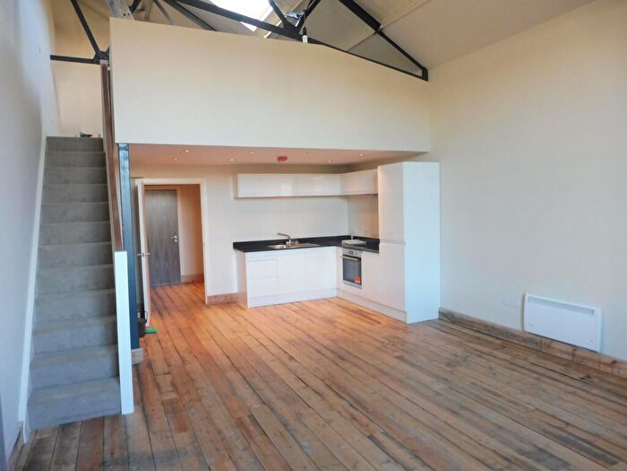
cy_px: 236
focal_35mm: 24
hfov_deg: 71.6
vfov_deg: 56.8
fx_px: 435
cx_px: 314
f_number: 3.3
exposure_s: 1/50
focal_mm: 4.3
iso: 400
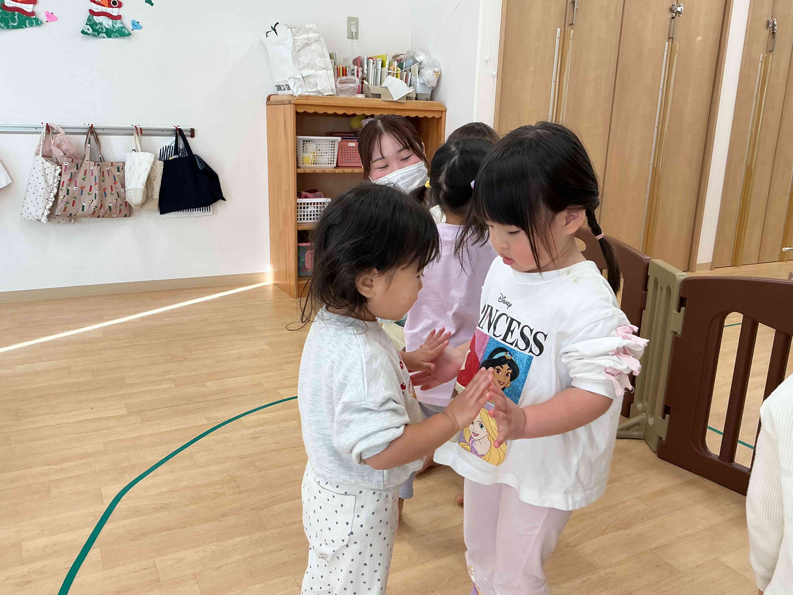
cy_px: 298
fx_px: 664
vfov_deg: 48.2
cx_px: 396
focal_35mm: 29
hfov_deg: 61.7
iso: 32
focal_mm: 3
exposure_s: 1/120
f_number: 1.8
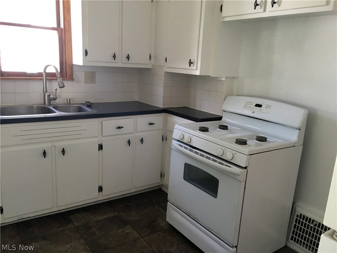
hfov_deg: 61.7
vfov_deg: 48.2
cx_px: 168
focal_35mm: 29
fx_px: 282
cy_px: 126
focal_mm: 4.15
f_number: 2.2
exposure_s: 1/30
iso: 100
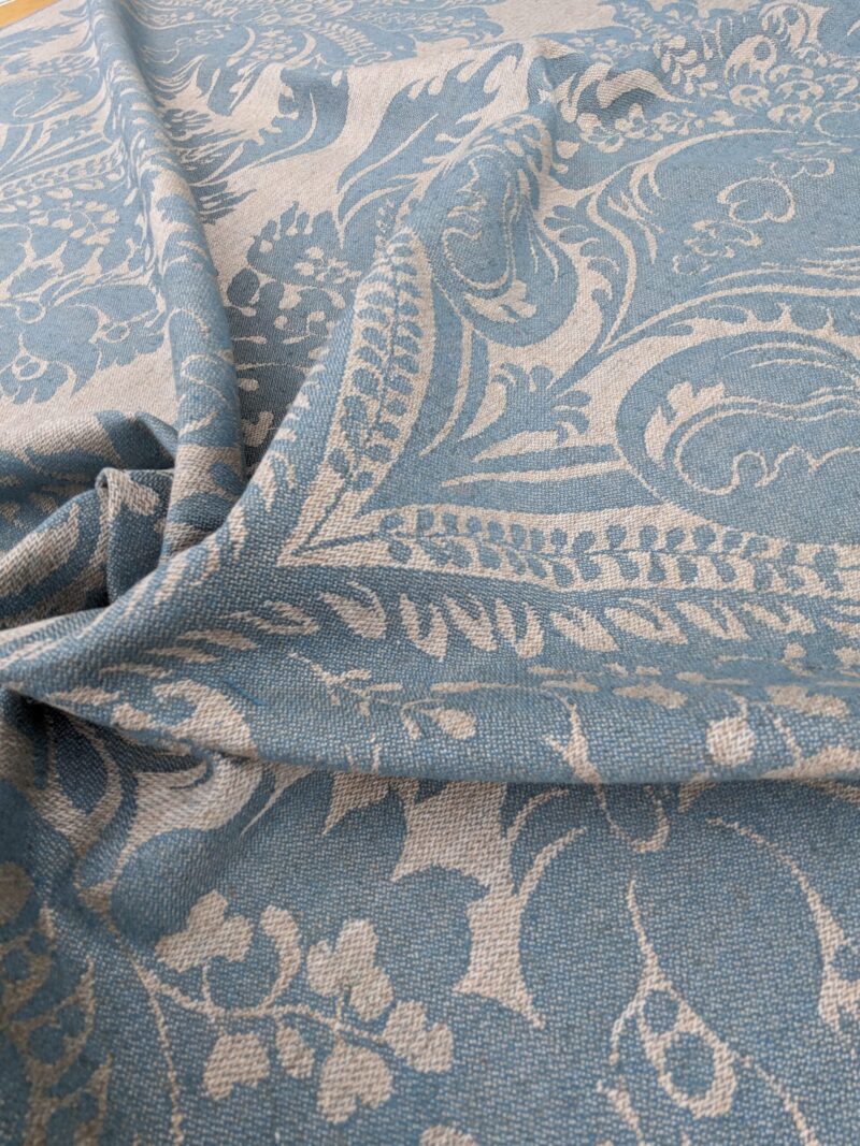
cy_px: 573
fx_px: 530
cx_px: 430
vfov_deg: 94.5
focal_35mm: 16
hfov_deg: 78.1
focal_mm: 2.35
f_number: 2.2
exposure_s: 1/307
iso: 46
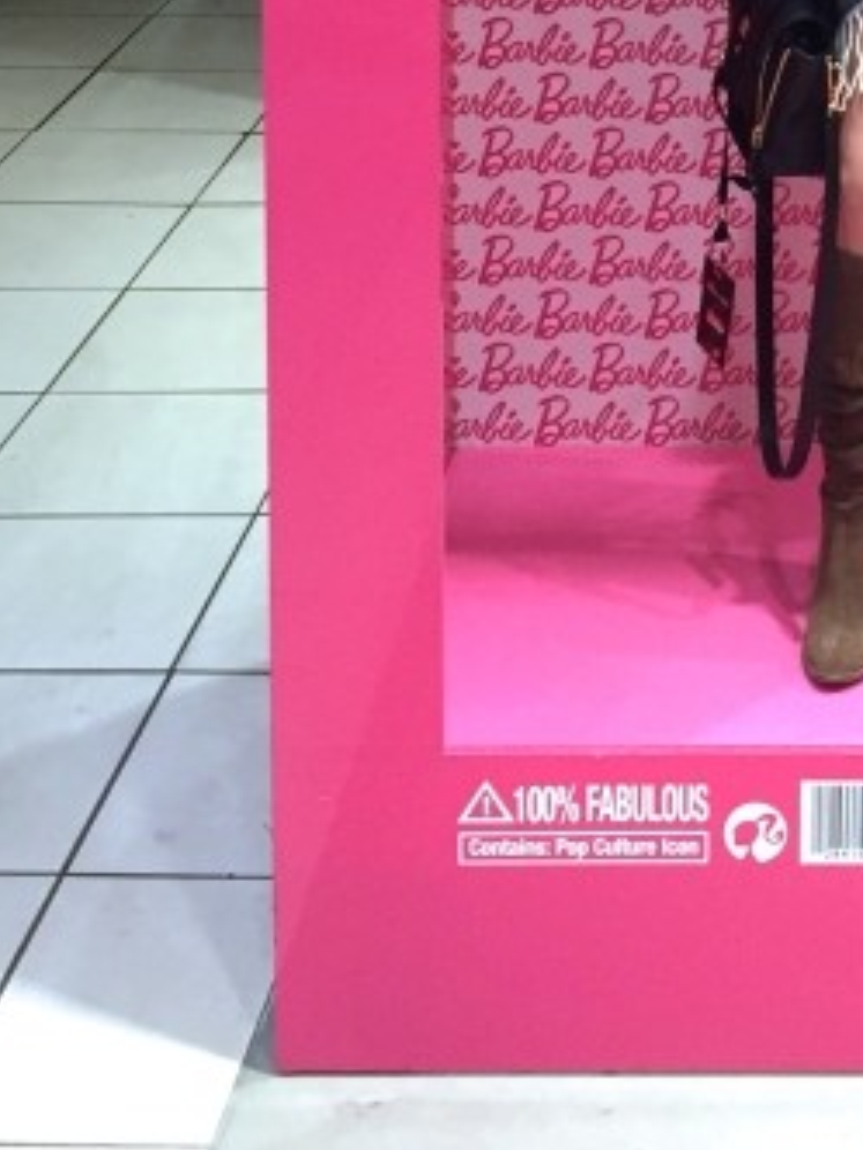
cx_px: 953
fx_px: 2593
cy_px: -341
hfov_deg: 18.2
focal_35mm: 78
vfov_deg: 22.4
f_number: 2.2
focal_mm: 4.15
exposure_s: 1/30
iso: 125
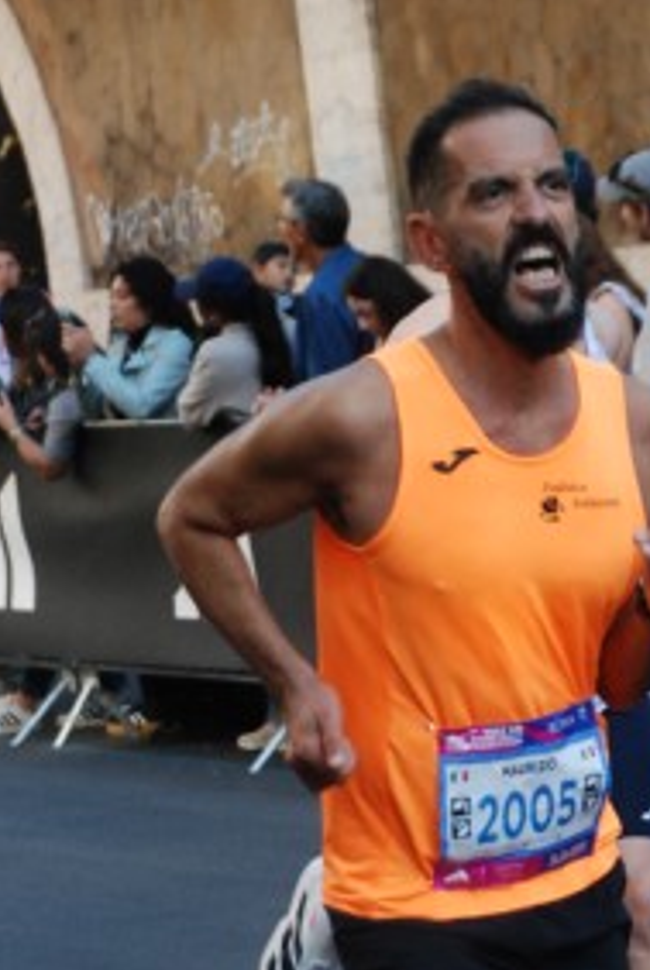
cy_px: 746
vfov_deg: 10.3
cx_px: 686
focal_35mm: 198
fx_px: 5342
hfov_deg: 6.9
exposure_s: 1/500
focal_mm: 62
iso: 1000
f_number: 5.3
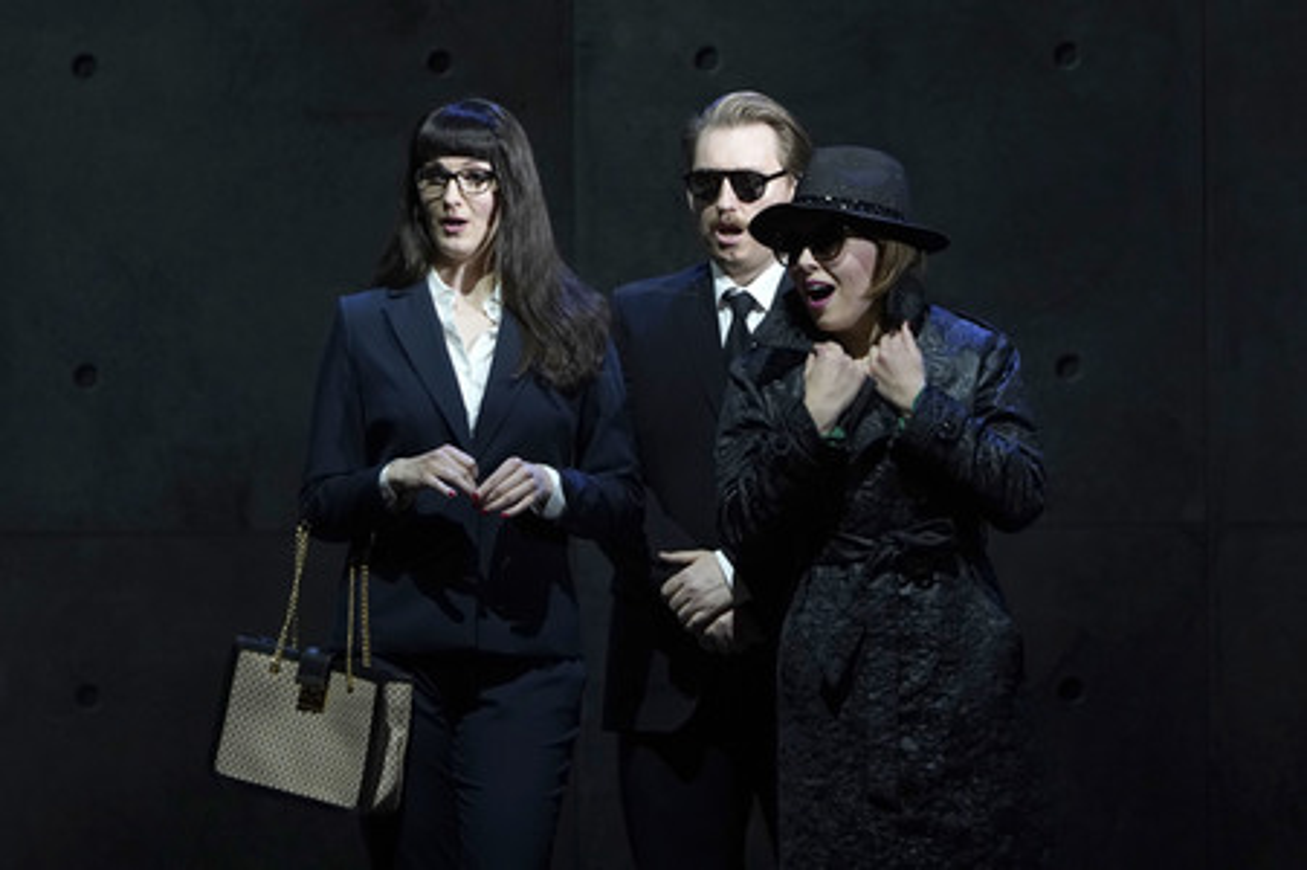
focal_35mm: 329
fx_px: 11935
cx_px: 654
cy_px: 435
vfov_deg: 4.2
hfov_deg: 6.3
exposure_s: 1/200
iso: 3200
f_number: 6.3
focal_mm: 329
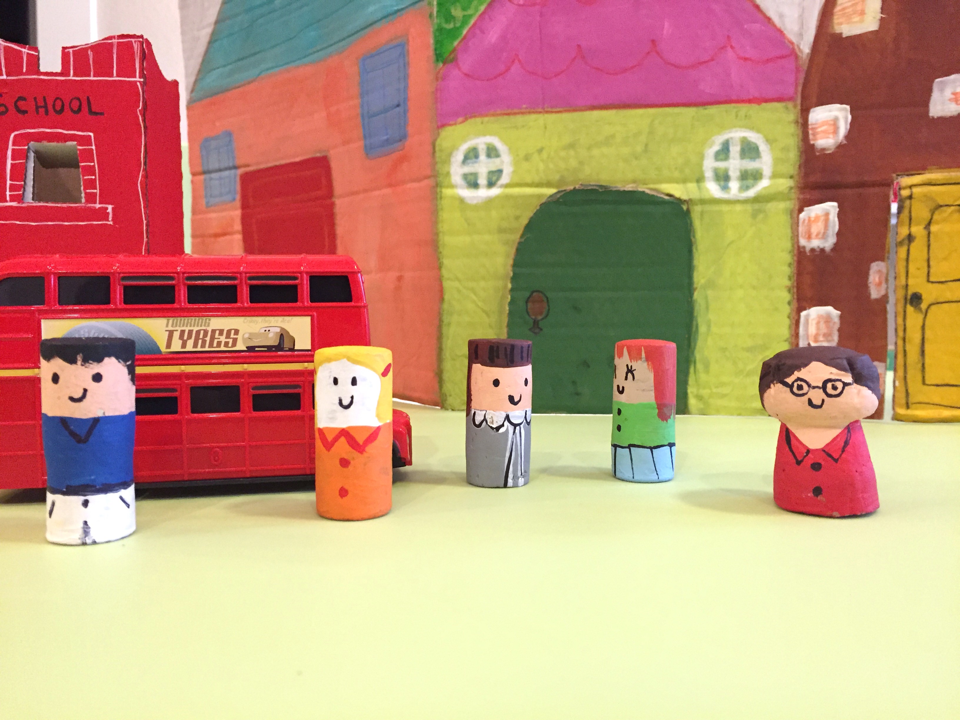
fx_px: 804
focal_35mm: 29
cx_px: 480
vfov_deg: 48.2
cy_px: 360
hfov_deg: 61.7
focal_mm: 4.15
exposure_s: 1/30
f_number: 2.2
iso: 250
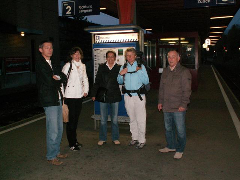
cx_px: 120
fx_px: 243
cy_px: 90
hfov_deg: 52.6
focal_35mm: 35
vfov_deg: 40.7
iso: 160
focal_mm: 5.86
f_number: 2.8
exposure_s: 1/40
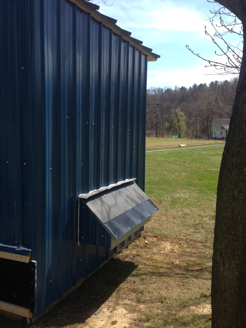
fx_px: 332
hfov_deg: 40.7
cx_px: 121
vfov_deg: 52.6
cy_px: 161
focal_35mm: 35
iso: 50
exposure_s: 1/1043
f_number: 2.4
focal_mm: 4.12
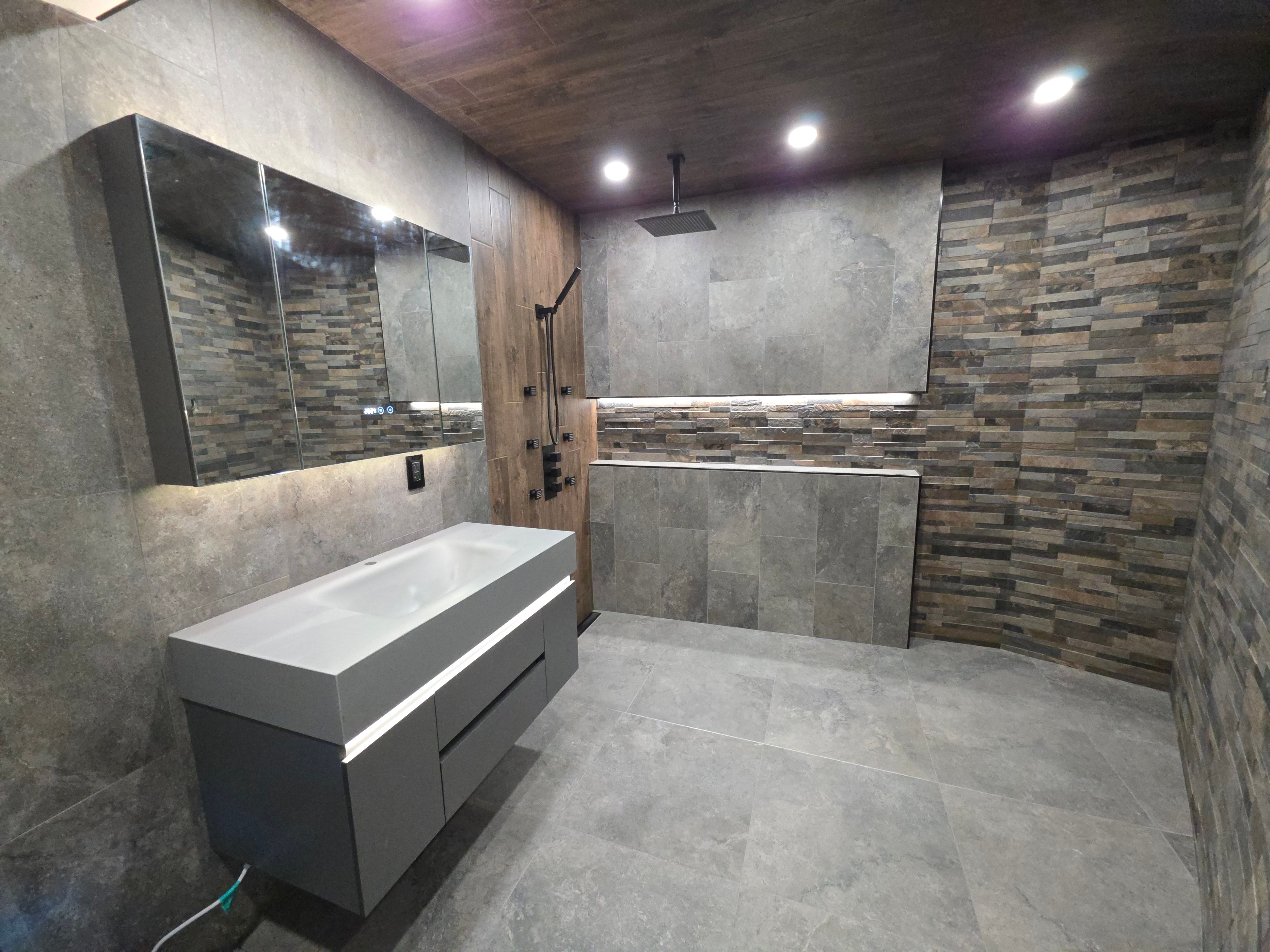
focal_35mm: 13
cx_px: 635
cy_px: 476
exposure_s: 1/60
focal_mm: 2.2
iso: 400
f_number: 1.9
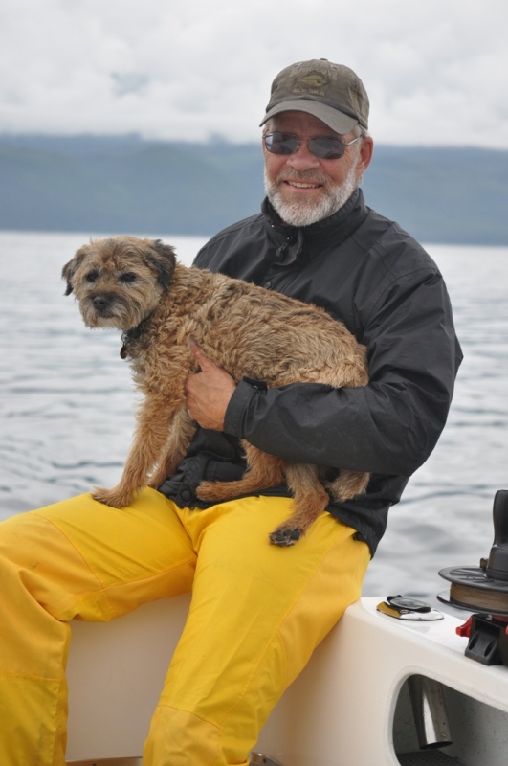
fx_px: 1751
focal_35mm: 82
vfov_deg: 24.7
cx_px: 254
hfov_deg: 16.5
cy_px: 383
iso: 400
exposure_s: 1/1000
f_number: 4.5
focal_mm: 55
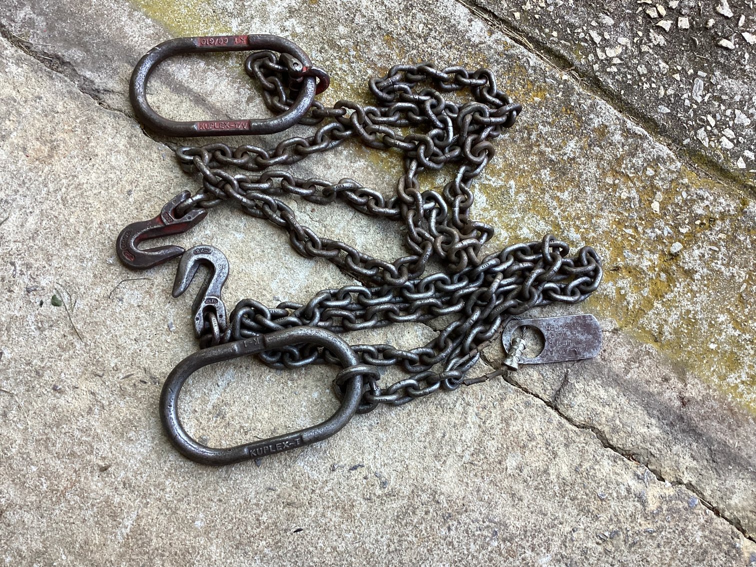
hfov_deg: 58.3
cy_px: 284
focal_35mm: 31
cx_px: 378
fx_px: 677
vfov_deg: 45.4
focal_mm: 3.3
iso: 64
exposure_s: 1/120
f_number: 2.4
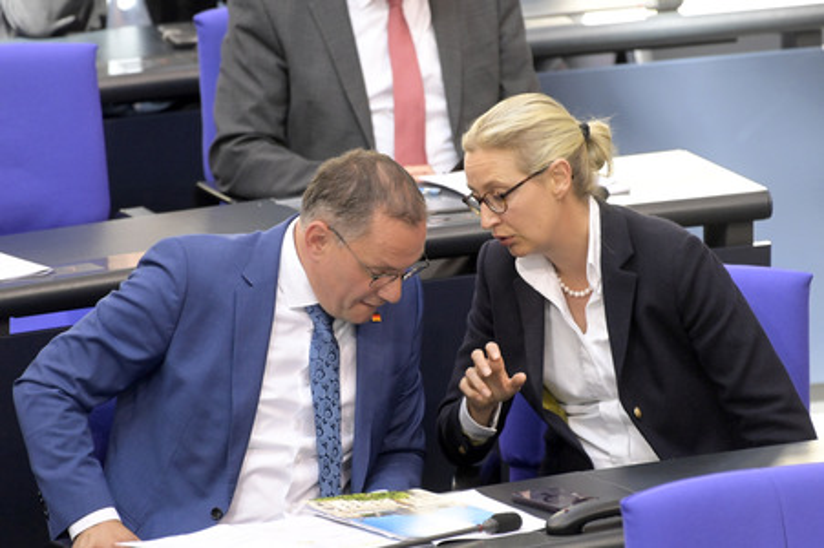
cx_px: 412
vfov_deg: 2.9
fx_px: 10978
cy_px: 274
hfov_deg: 4.3
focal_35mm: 480
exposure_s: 1/320
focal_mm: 480
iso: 8000
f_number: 5.6
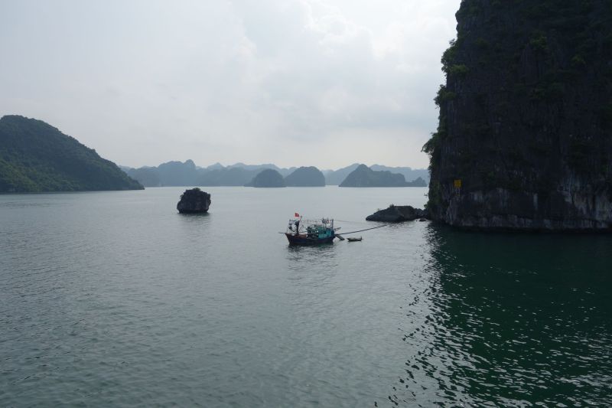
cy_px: 204
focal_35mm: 28
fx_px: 476
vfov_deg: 46.4
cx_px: 306
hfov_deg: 65.5
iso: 125
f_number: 6.3
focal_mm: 10.4
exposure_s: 1/800
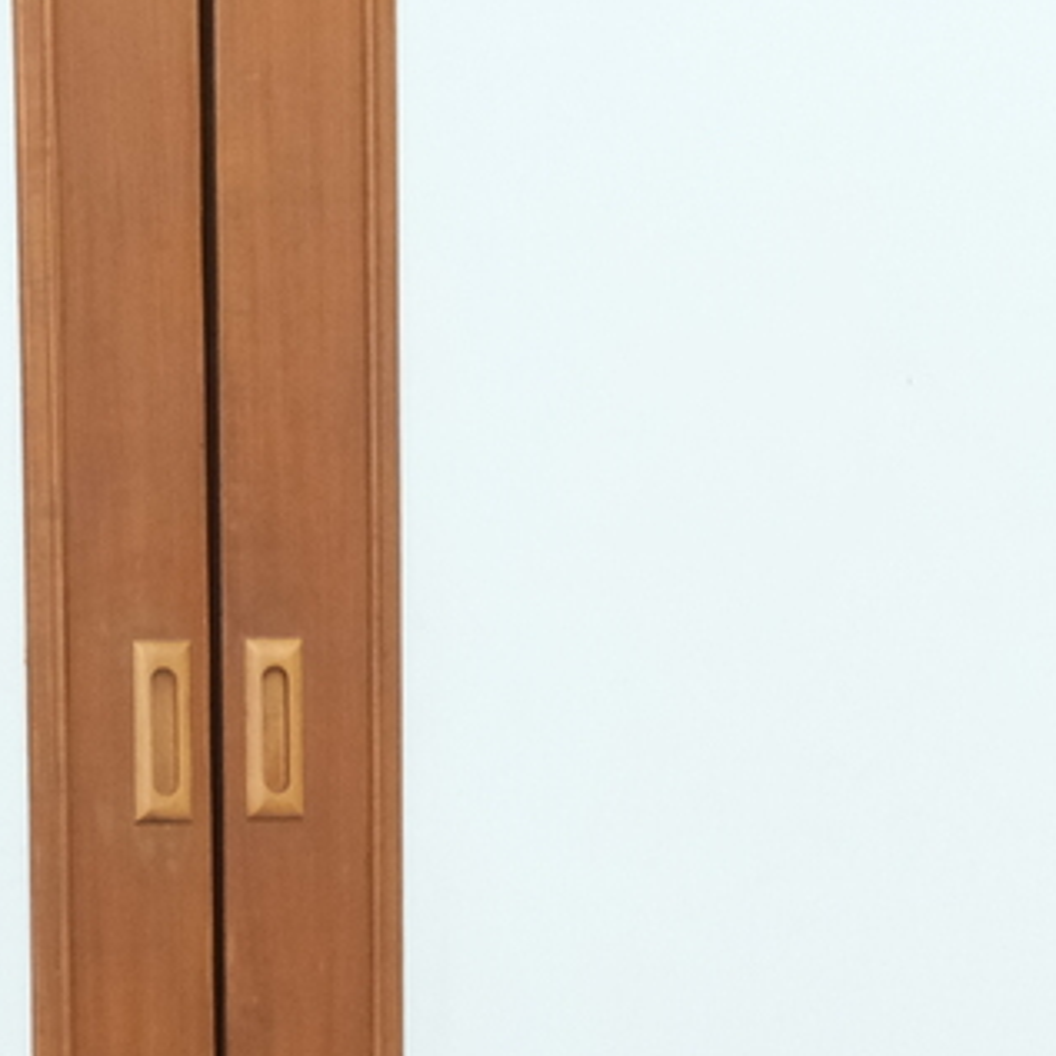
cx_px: 2229
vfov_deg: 6.1
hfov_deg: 6.0
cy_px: 1486
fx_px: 9802
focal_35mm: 284
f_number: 4
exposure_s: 1/160
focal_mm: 45.4
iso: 2000
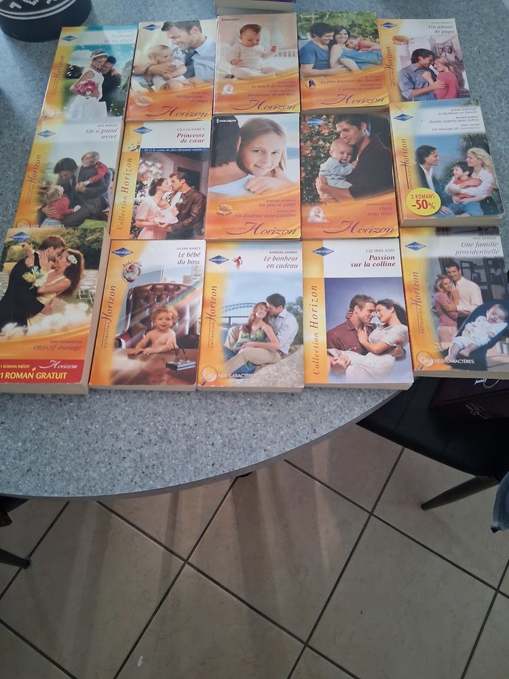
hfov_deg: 53.1
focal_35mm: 26
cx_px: 254
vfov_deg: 67.3
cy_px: 340
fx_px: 510
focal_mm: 3.98
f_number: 1.8
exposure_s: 1/100
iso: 320
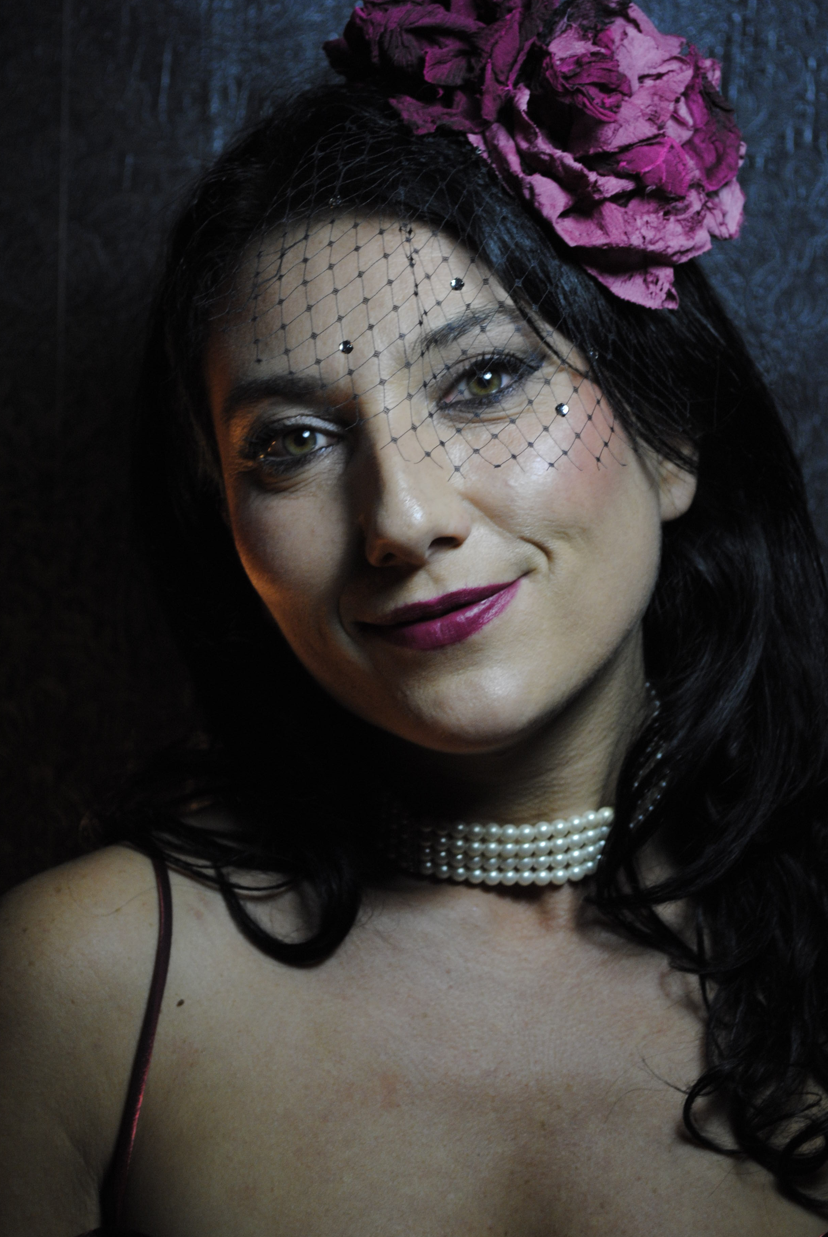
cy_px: 619
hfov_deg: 15.7
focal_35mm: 88
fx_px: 3011
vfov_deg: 23.2
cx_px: 400
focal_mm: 55
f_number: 5.6
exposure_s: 1/15
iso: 400
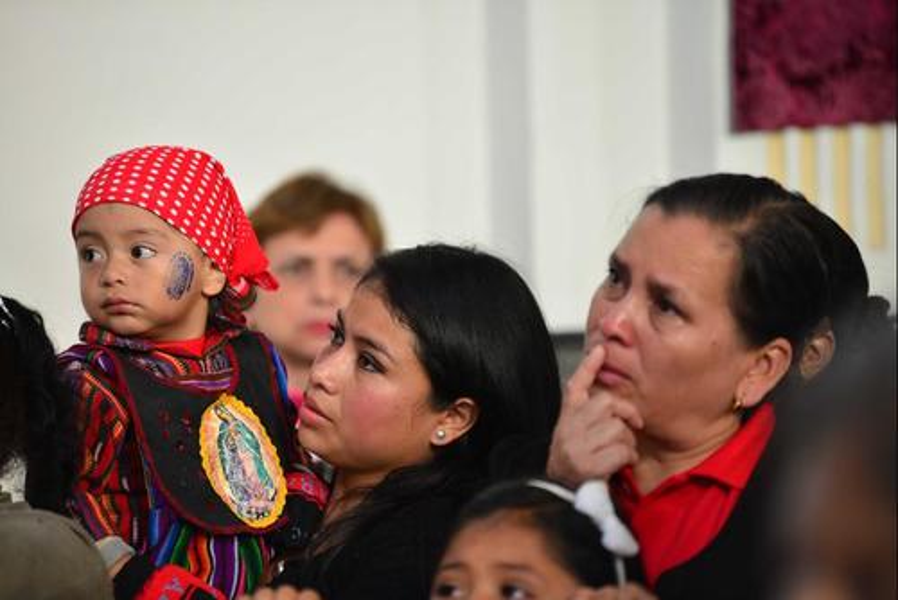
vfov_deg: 7.9
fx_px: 4368
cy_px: 300
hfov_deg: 11.7
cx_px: 449
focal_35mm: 175
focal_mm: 175
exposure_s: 1/125
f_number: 2.8
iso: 800
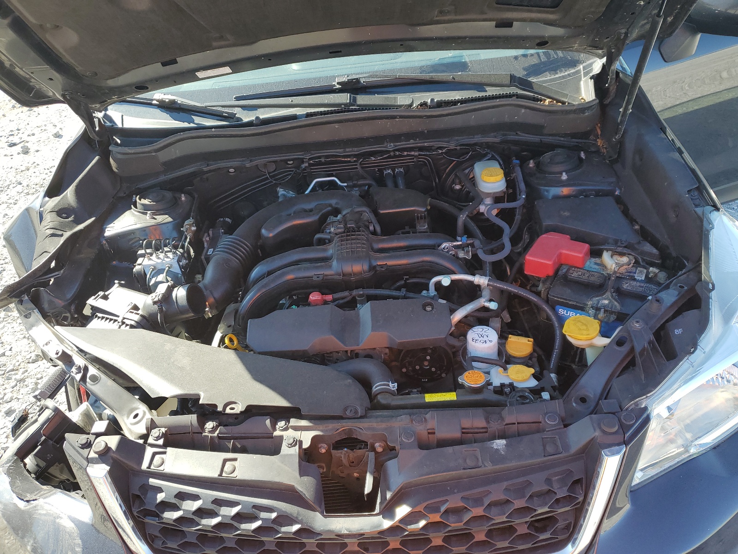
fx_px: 554
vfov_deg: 53.1
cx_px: 369
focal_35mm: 26
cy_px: 277
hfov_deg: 67.3
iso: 50
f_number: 1.5
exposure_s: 1/526
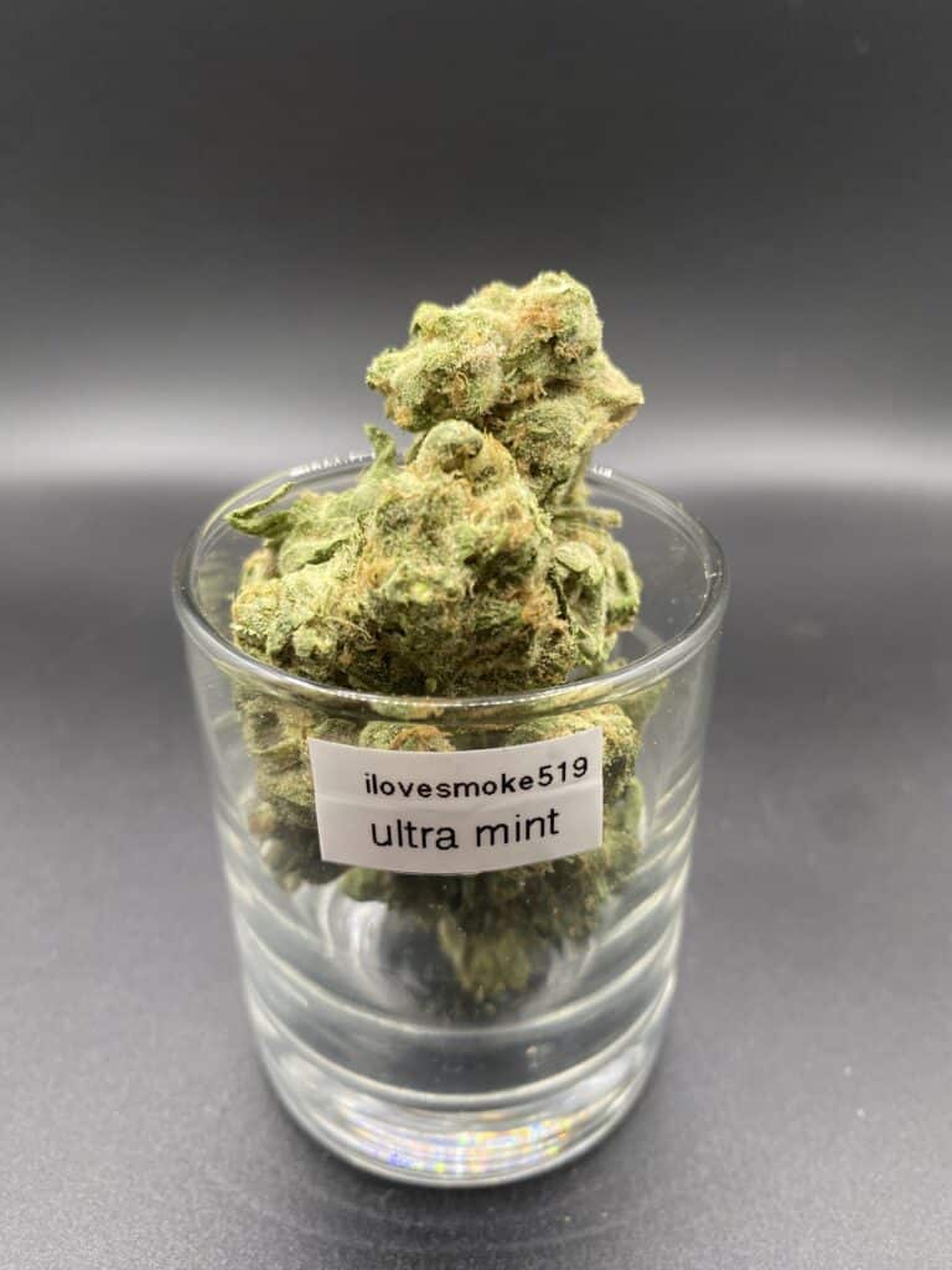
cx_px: 476
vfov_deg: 69.4
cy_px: 635
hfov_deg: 54.9
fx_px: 917
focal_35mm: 25
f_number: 1.8
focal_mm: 4.25
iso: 100
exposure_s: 1/120
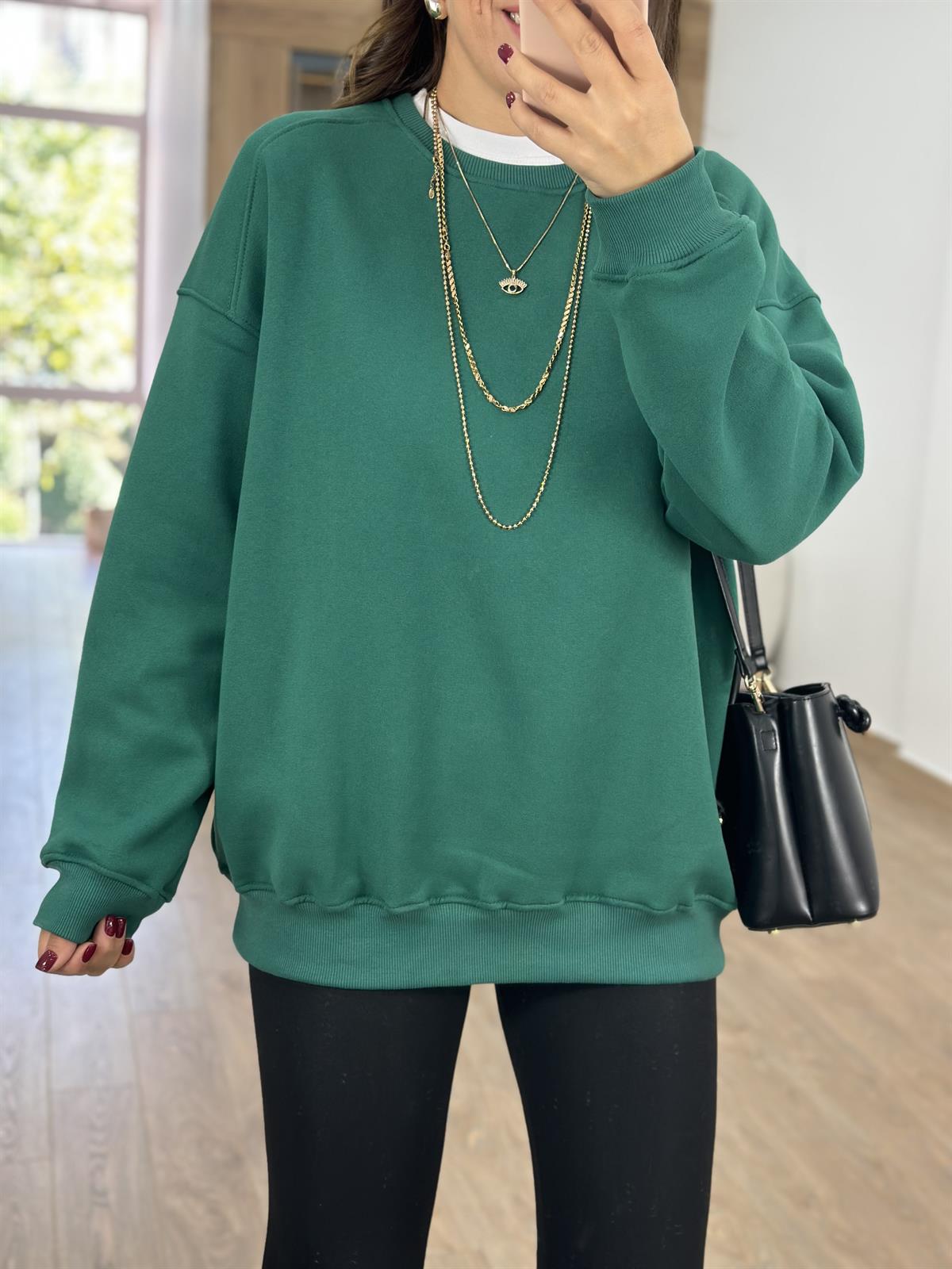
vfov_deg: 39.7
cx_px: 476
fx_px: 1760
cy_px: 634
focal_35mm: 48
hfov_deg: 30.3
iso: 80
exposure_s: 1/100
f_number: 1.78
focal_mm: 6.86
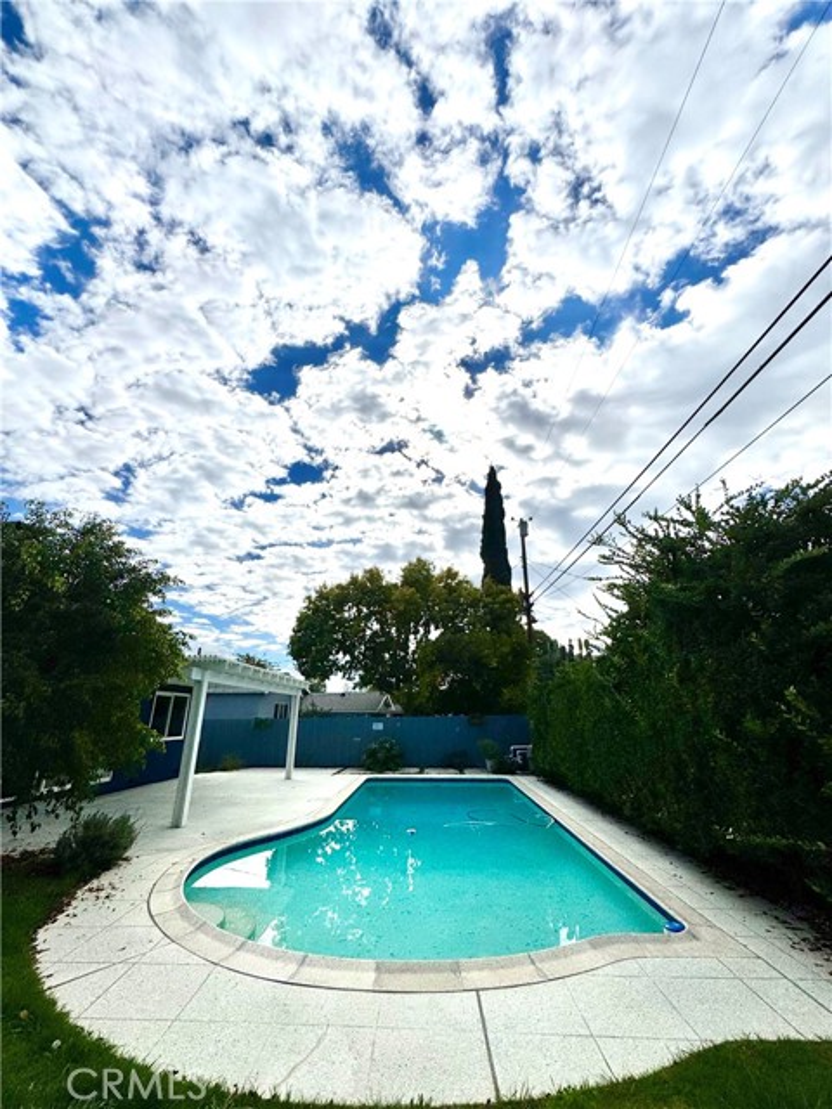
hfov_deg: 85.7
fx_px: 449
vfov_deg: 102.1
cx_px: 416
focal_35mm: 14
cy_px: 554
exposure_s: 1/17241
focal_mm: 2.22
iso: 50
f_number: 2.2
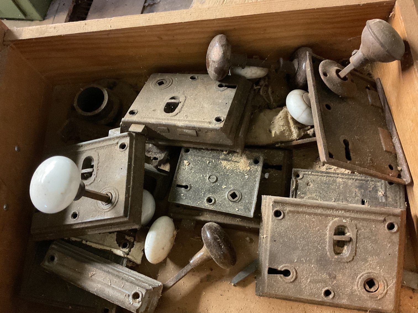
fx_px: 350
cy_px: 156
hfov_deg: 61.7
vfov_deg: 48.2
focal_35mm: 29
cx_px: 209
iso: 500
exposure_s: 1/24
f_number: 1.8
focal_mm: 3
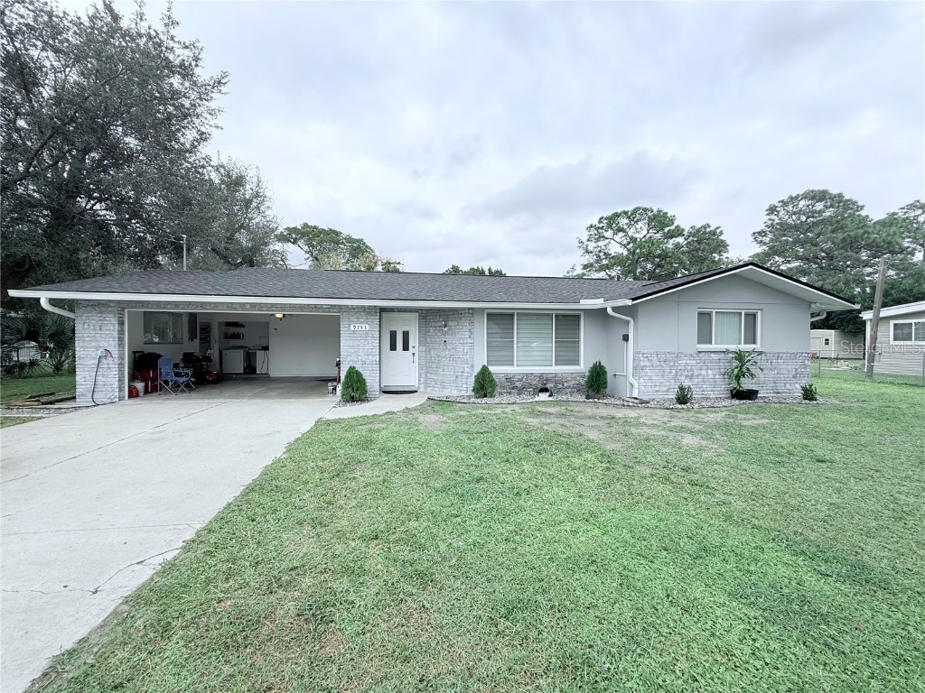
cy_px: 346
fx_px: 374
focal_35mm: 14
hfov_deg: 102.1
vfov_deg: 85.7
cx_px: 462
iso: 50
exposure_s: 1/1189
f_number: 2.2
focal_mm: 2.22
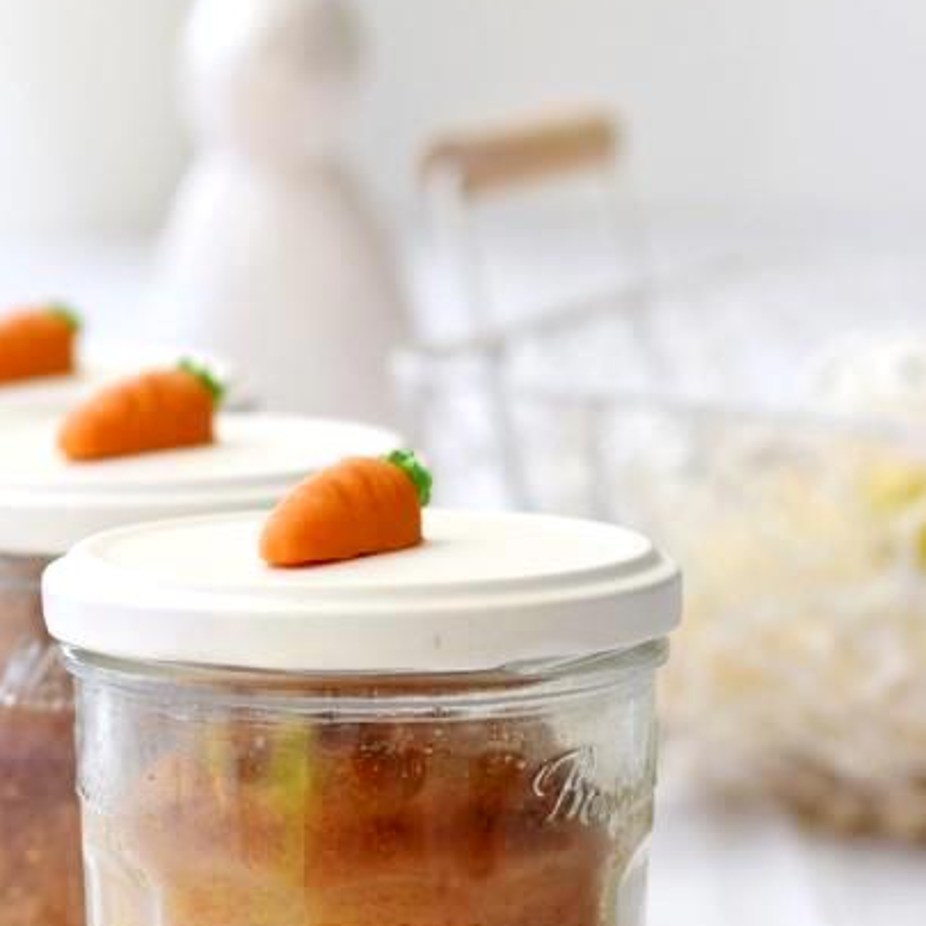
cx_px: 189
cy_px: 302
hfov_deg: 10.8
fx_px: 4873
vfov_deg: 10.8
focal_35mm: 161
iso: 125
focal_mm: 50
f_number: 3.5
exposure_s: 1/160
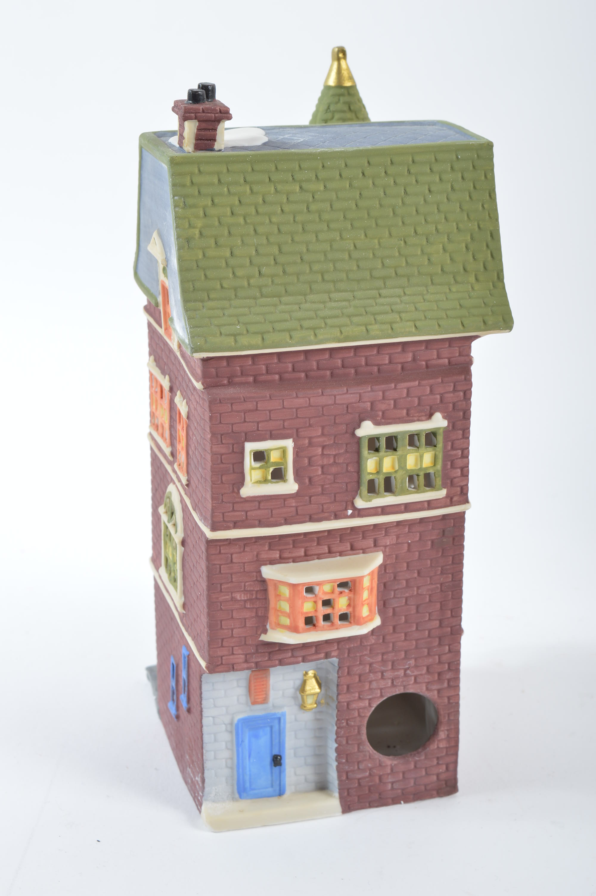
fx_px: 1567
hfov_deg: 21.5
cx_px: 298
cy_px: 448
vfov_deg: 31.9
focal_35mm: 63
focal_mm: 42
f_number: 11
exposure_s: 1/160
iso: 100
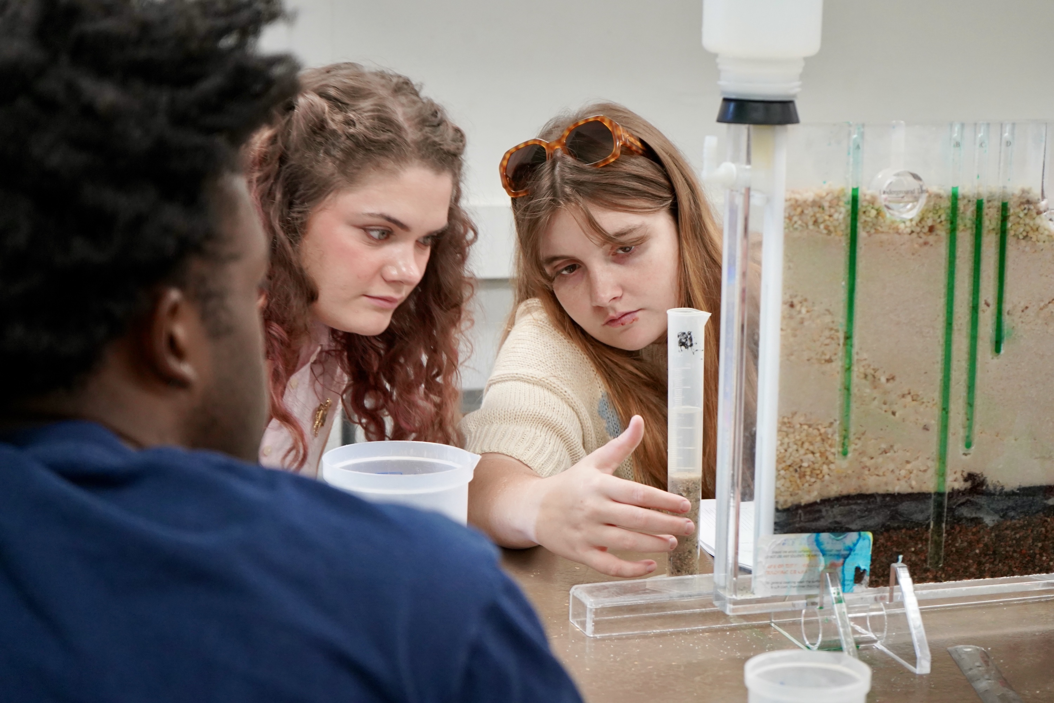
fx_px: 2049
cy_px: 352
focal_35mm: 70
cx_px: 527
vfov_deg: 19.5
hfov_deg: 28.8
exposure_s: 1/160
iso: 3200
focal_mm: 70
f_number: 5.6
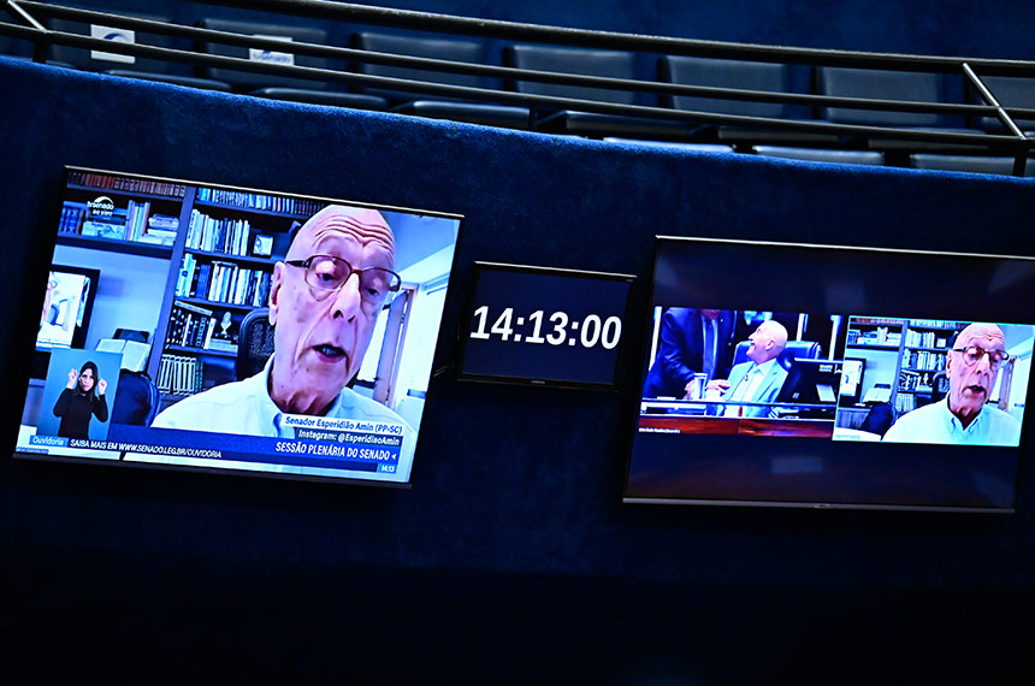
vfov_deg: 8.8
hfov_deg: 13.3
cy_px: 343
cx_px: 518
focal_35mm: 155
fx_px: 4448
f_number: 2.8
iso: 6400
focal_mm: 155
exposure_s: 1/400
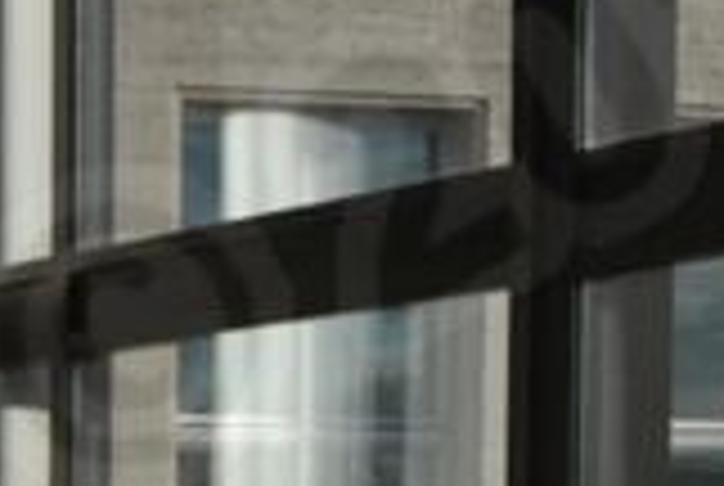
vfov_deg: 6.1
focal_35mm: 214
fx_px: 4312
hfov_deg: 8.3
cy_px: 1208
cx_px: -1376
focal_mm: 18
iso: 100
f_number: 6.3
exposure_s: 1/160
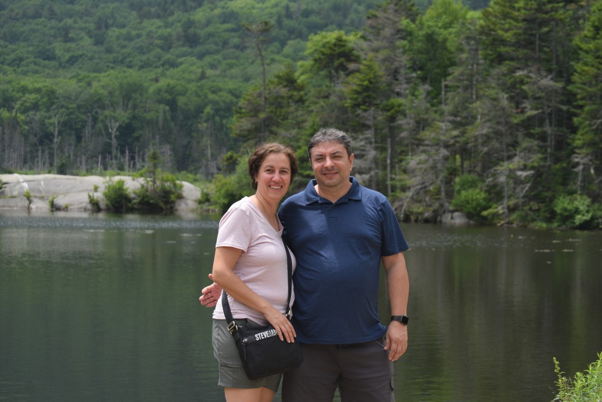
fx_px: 1655
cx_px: 301
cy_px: 201
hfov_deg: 20.6
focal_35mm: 99
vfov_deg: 13.8
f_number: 5.6
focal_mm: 66
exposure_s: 1/640
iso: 200
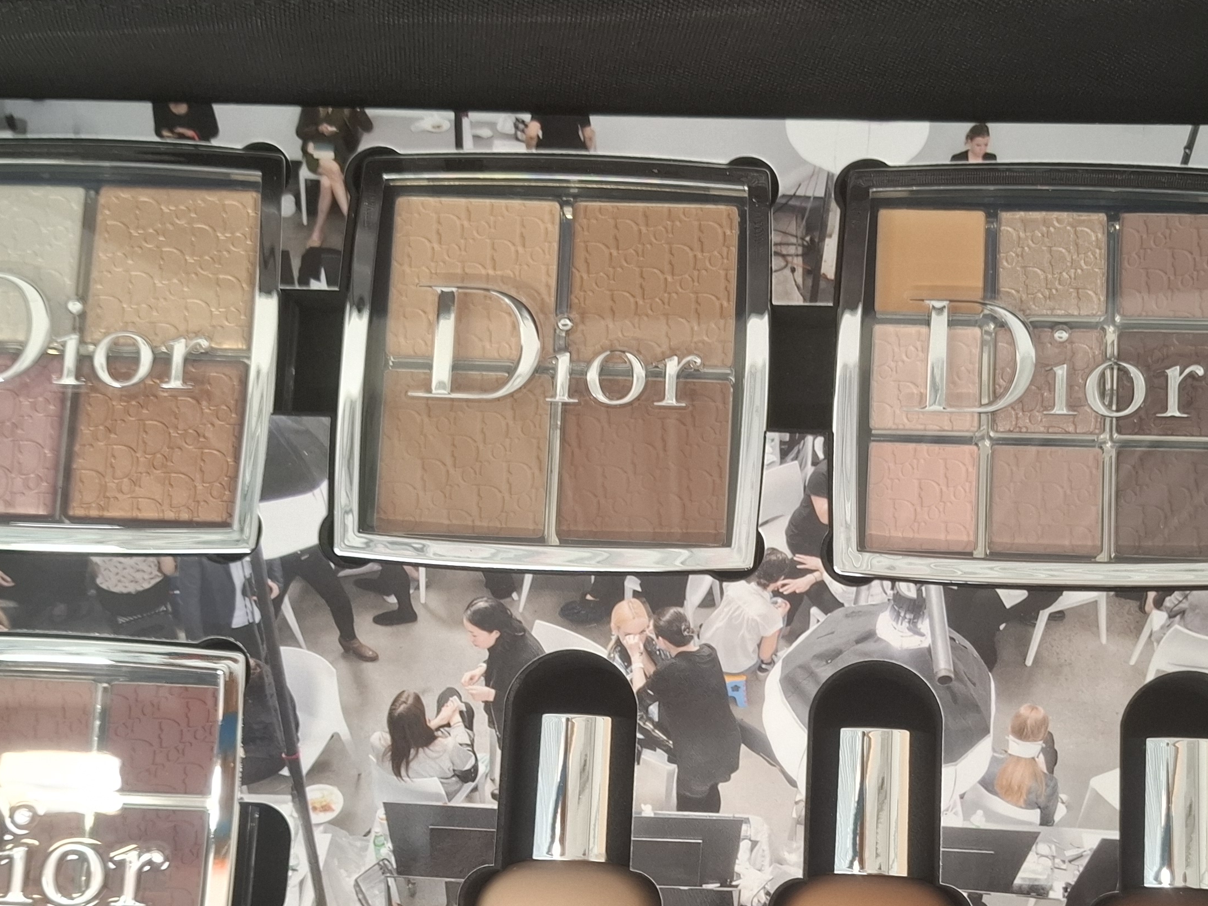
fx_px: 1501
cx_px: 720
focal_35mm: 43
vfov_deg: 32.9
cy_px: 691
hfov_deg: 43.6
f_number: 1.8
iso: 250
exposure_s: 1/30
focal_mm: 5.54
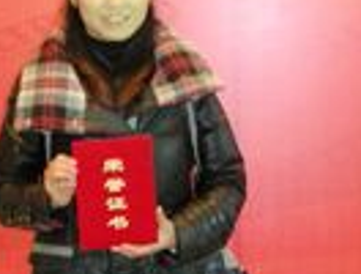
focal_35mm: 111
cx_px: 93
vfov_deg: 13.4
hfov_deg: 17.6
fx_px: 1162
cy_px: 90
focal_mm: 5.8
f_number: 3
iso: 200
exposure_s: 1/2.6
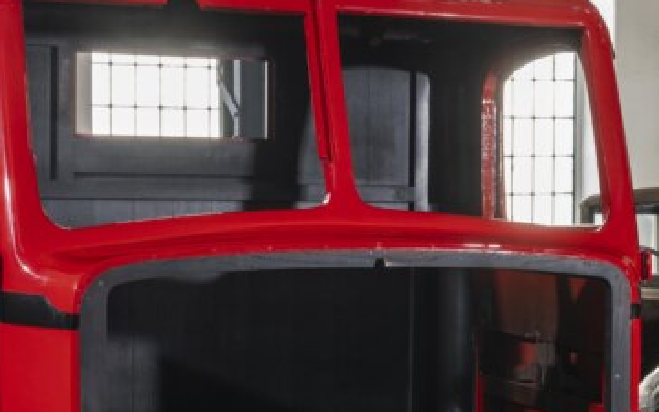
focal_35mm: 87
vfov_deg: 15.0
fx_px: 1563
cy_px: 304
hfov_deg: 23.8
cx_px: 245
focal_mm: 40
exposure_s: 1.3
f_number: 10
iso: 100
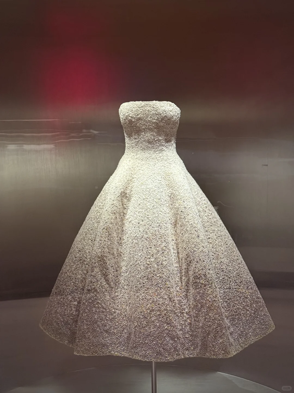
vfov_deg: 39.7
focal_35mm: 48
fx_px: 544
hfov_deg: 30.3
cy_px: 196
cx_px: 147
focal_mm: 6.76
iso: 500
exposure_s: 1/30
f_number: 1.78
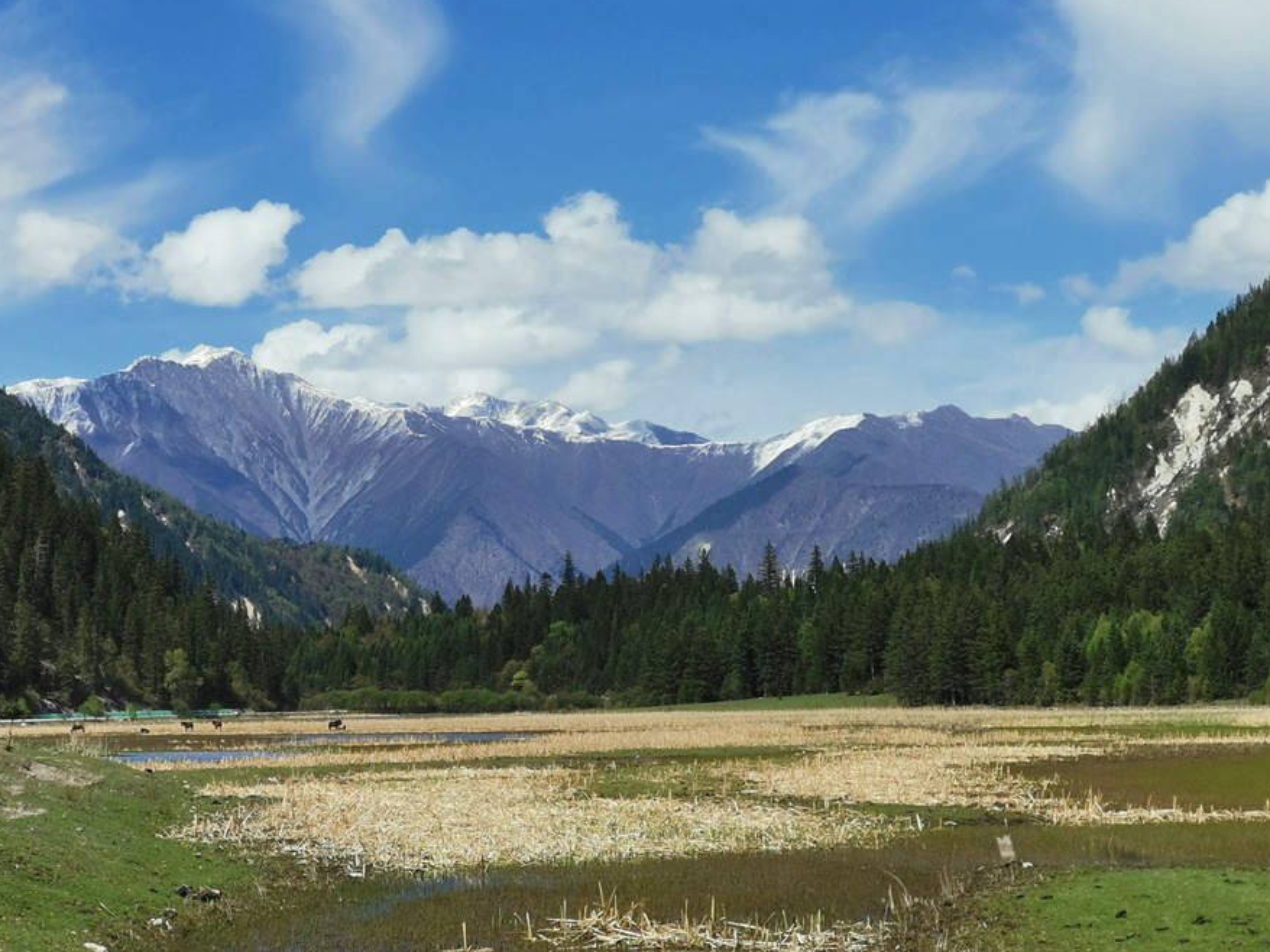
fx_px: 3081
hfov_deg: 23.3
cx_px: 548
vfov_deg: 17.6
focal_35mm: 84
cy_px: 398
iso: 50
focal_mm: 3.95
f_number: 2.4
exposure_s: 1/2193
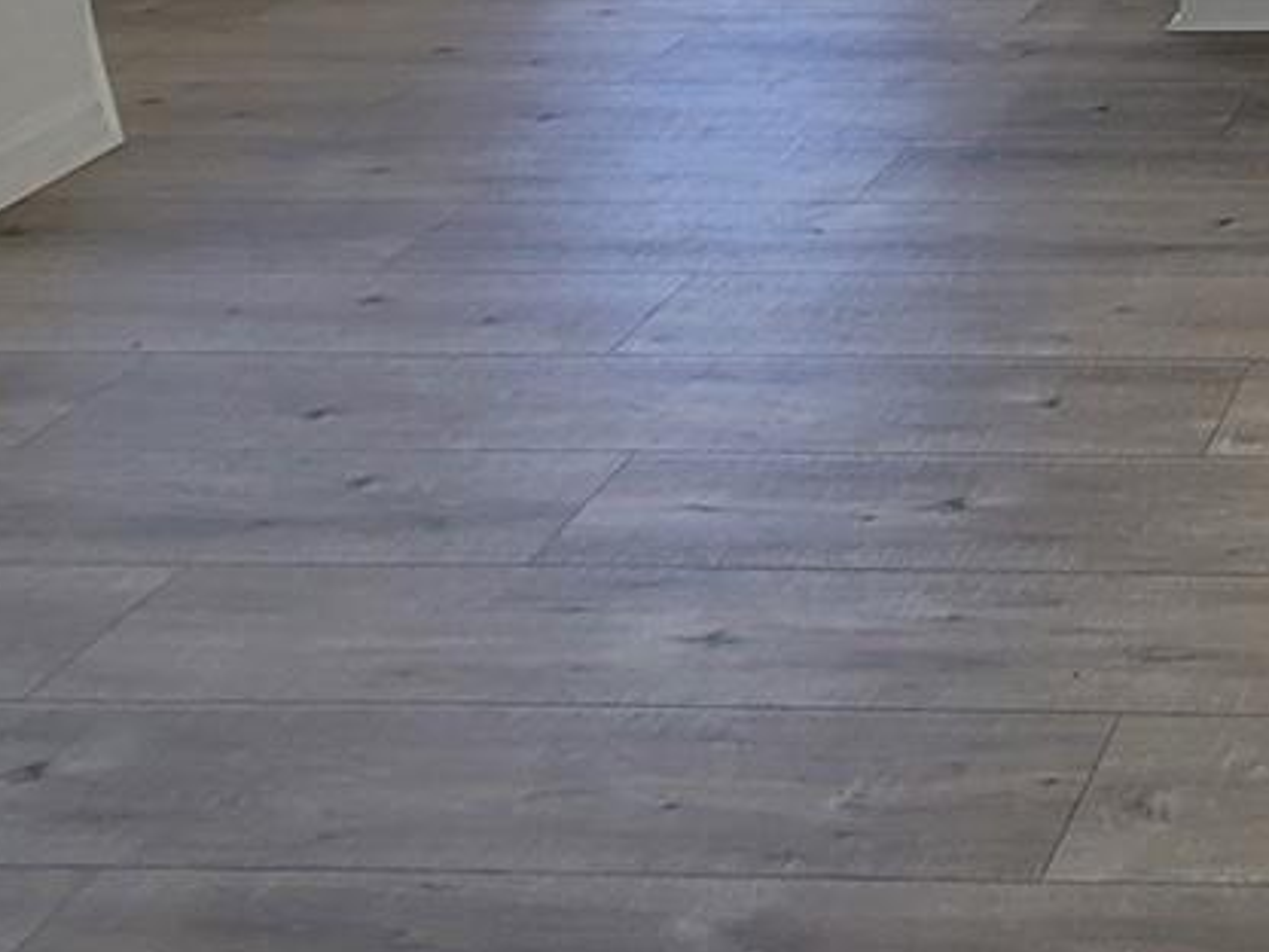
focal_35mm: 50
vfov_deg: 21.4
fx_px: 1833
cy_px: -674
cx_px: 1830
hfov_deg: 27.9
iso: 80
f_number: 2.2
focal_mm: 2.2
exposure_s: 1/60
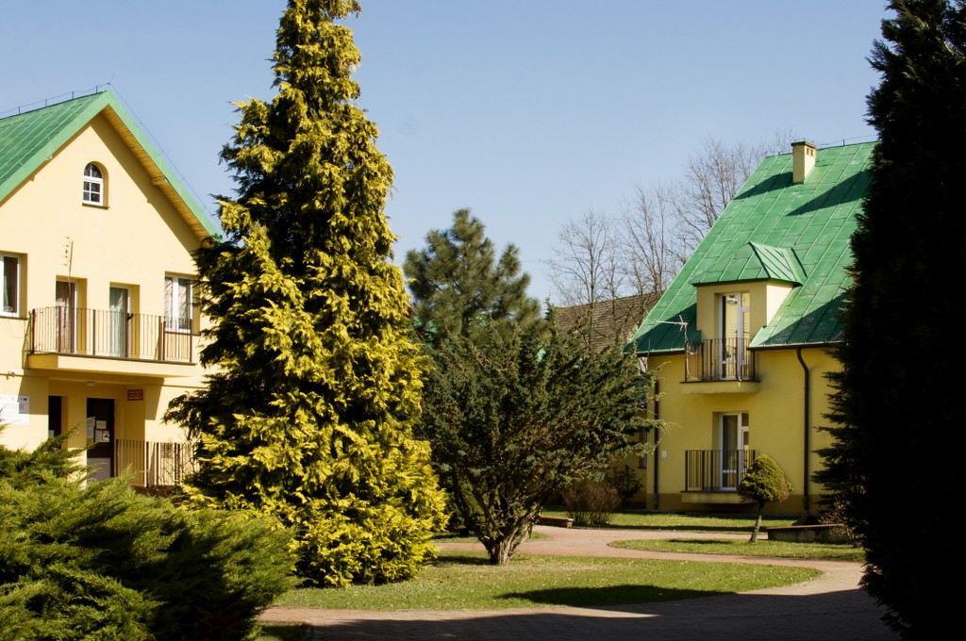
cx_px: 483
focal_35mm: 52
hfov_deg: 37.9
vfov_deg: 25.7
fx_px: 1407
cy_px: 320
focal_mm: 35
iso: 200
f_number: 9.5
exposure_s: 1/350
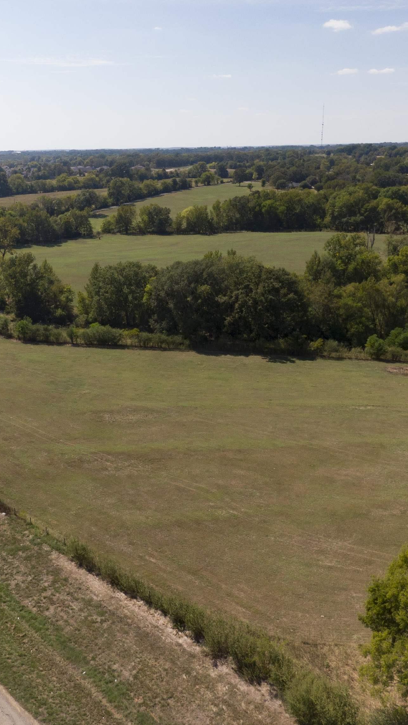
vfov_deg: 56.6
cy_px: 362
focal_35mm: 35
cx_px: 152
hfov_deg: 33.6
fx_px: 673
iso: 100
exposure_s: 1/40
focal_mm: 4.39
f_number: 2.8
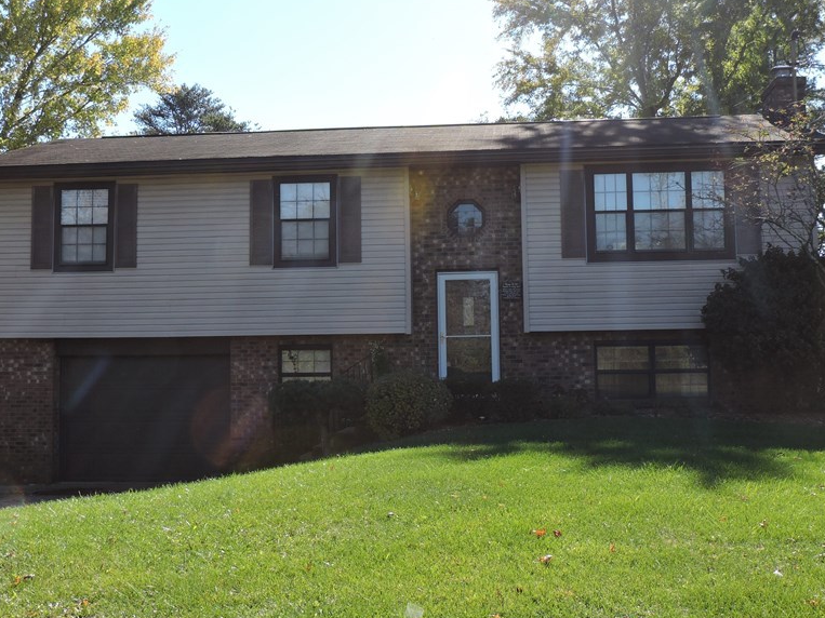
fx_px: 1120
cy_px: 263
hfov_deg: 40.4
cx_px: 378
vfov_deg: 30.8
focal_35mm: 47
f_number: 3.3
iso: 100
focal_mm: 6.2
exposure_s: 1/500
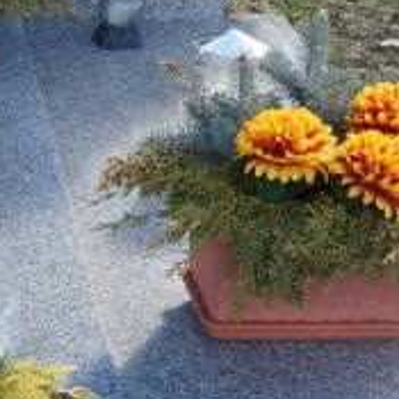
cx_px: -87
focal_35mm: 93
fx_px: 1213
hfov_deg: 17.7
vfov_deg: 18.6
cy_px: 264
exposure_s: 1/80
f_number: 6.3
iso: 100
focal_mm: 16
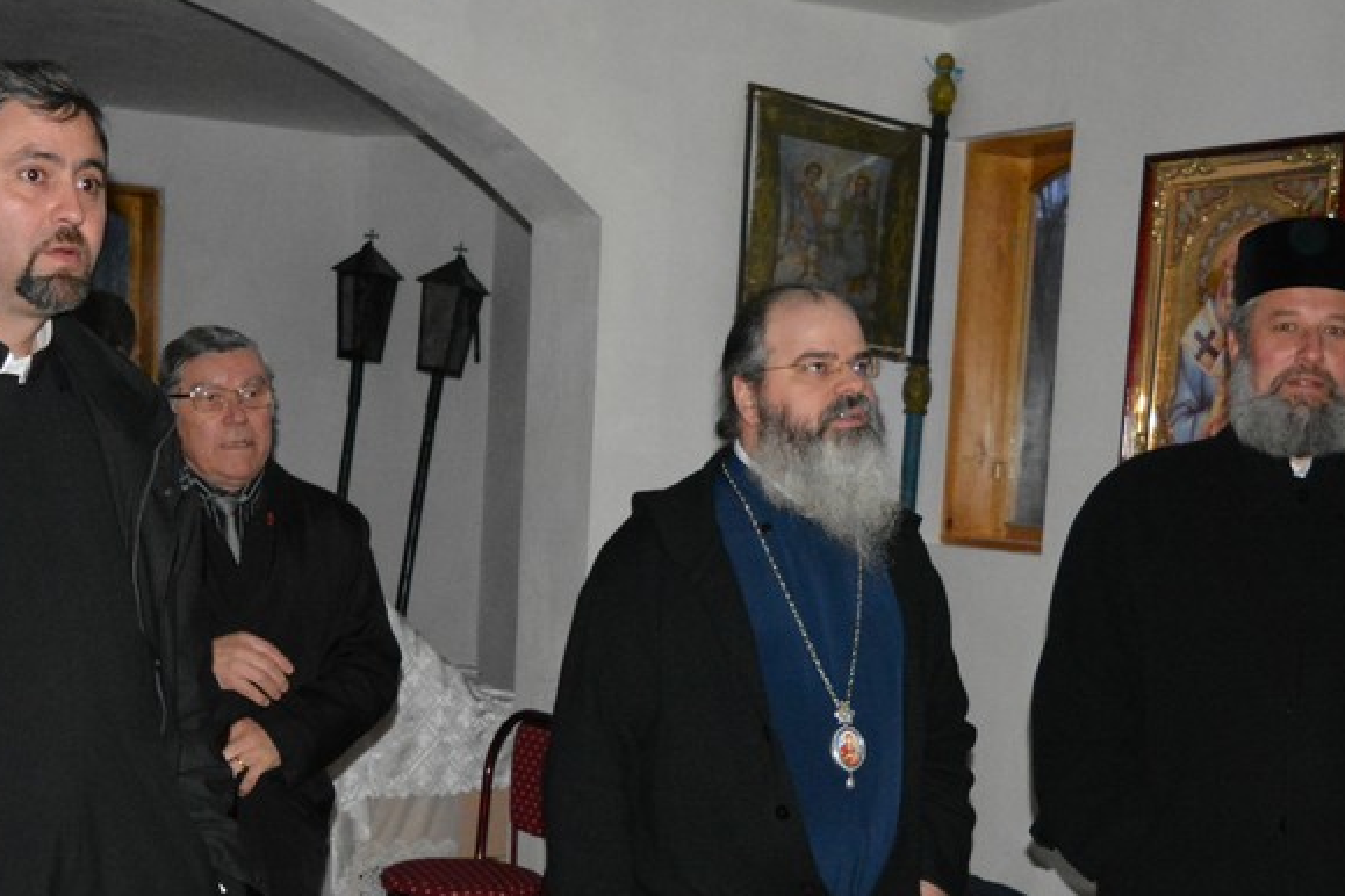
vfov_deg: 23.6
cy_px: 786
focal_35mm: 56
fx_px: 2092
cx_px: 618
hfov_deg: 35.6
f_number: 3.5
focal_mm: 18
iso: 3200
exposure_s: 1/60
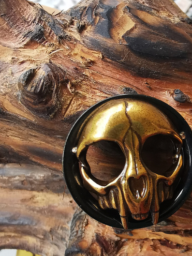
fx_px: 377
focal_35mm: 51
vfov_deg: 37.1
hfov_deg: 27.4
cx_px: 177
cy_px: 168
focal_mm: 2.35
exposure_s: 1/50
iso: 160
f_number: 2.2
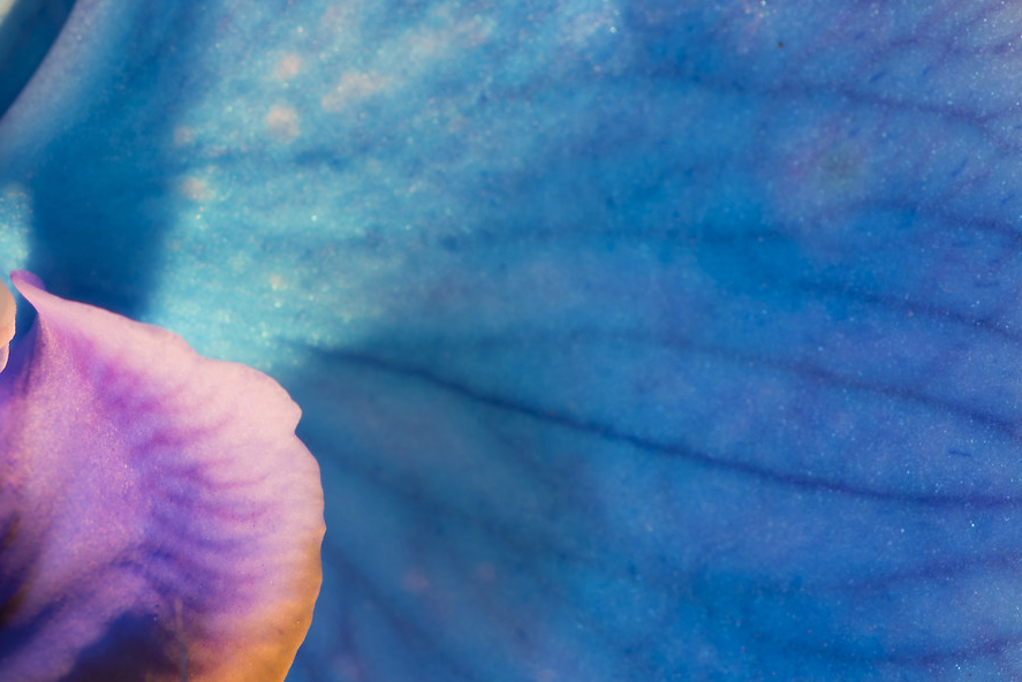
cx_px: -105
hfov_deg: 7.2
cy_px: 330
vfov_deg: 4.8
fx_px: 8065
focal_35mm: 284
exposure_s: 2
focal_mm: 105
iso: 64
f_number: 13
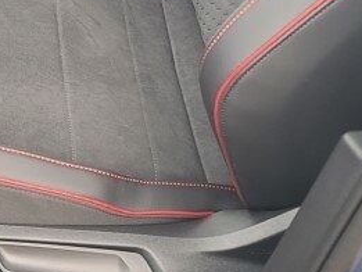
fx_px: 1025
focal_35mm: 98
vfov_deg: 14.4
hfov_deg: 19.7
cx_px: 39
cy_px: -99
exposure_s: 1/60
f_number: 1.8
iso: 64
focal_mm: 7
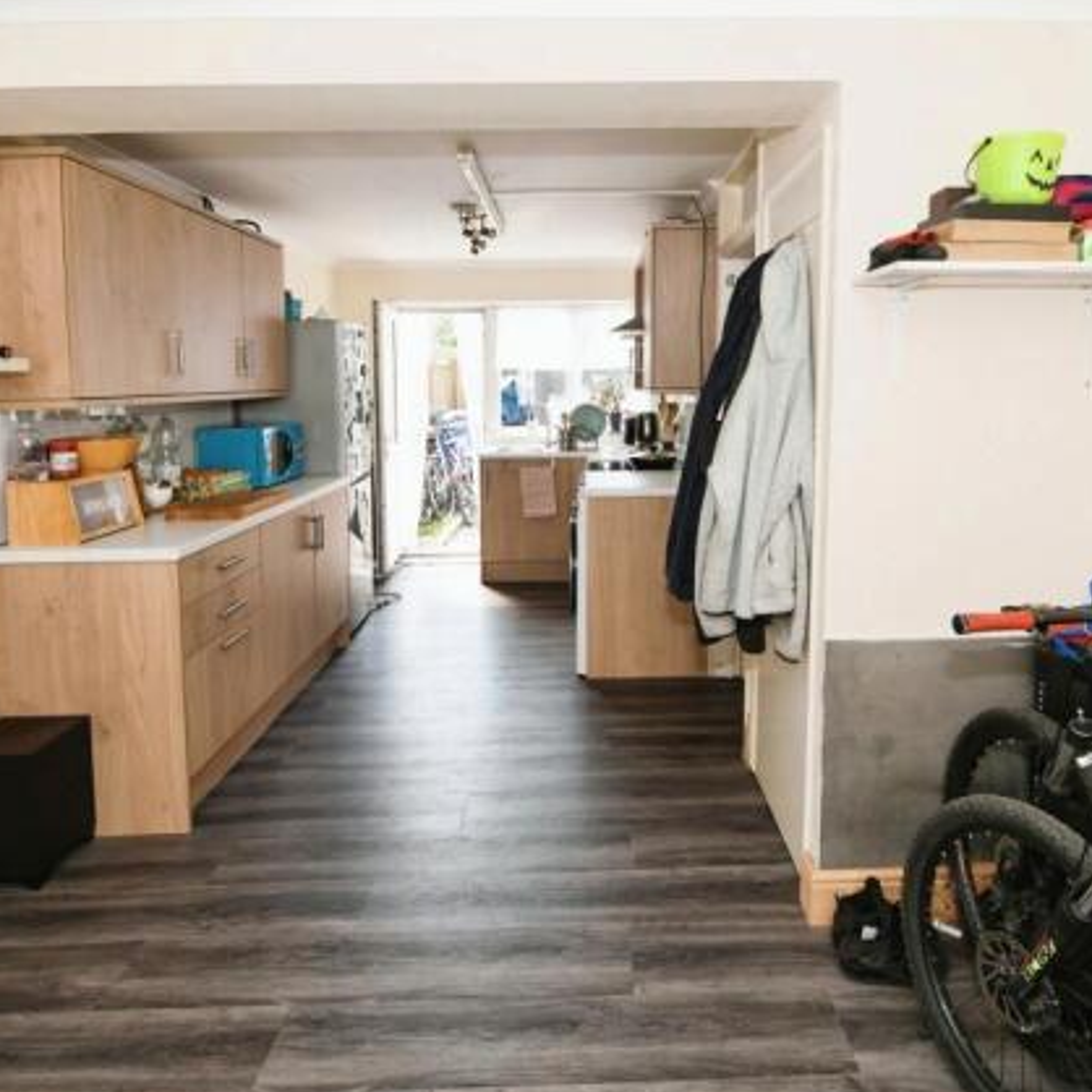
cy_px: 532
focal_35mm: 20
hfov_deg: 74.4
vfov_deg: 74.8
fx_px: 714
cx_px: 623
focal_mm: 10
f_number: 4.5
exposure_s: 1/60
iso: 125
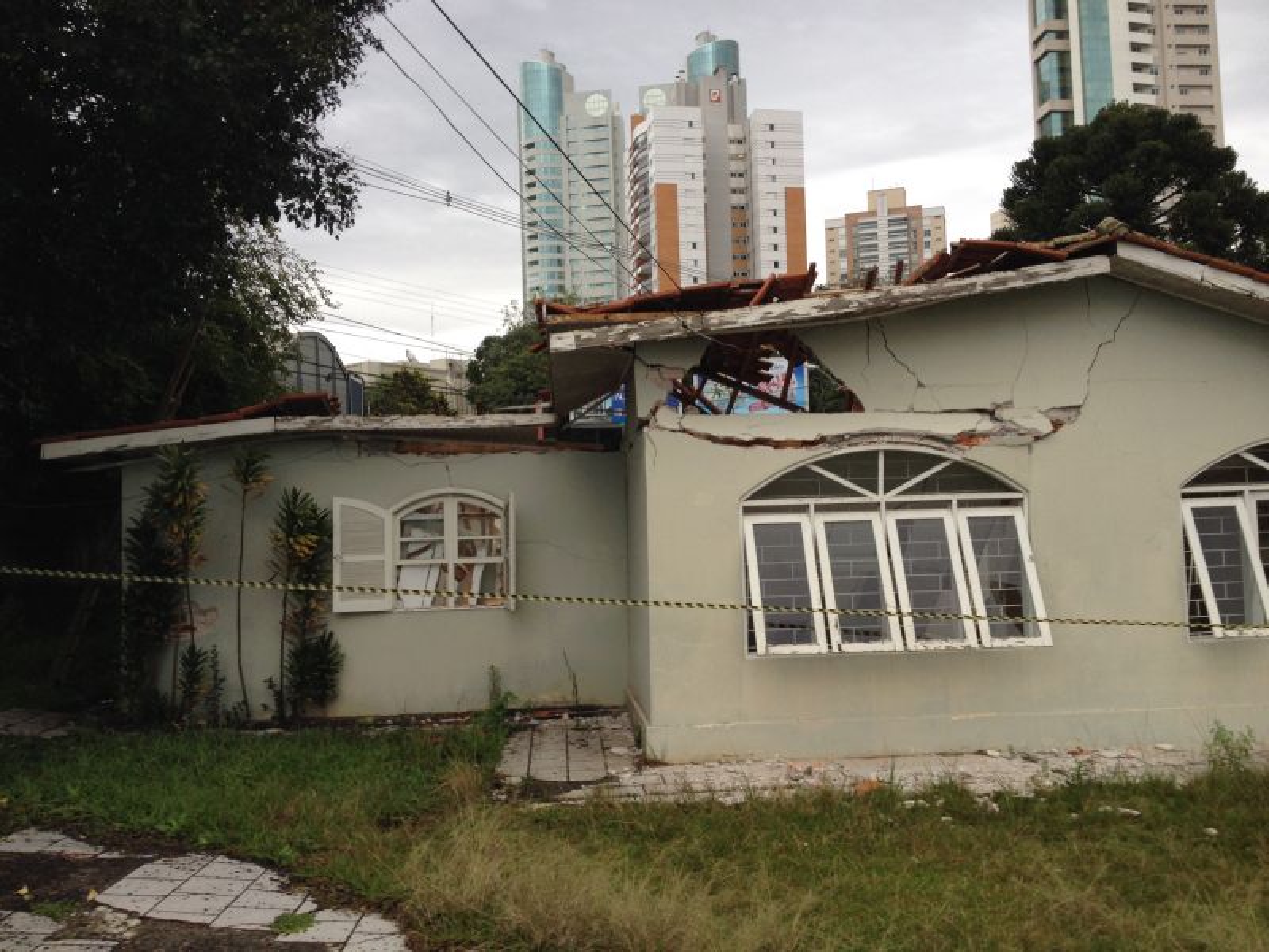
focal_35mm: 35
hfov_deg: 52.6
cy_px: 476
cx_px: 634
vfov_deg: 40.7
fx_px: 1283
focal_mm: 4.28
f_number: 2.4
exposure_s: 1/120
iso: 64
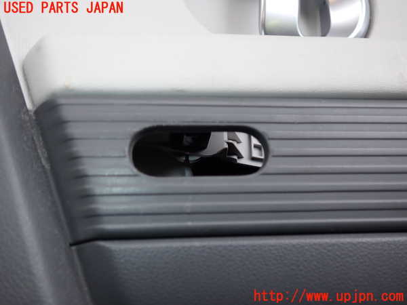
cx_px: 204
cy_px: 152
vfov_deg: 46.8
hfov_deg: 60.0
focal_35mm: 30
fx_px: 353
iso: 100
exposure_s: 1/30
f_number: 6.3
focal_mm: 5.4
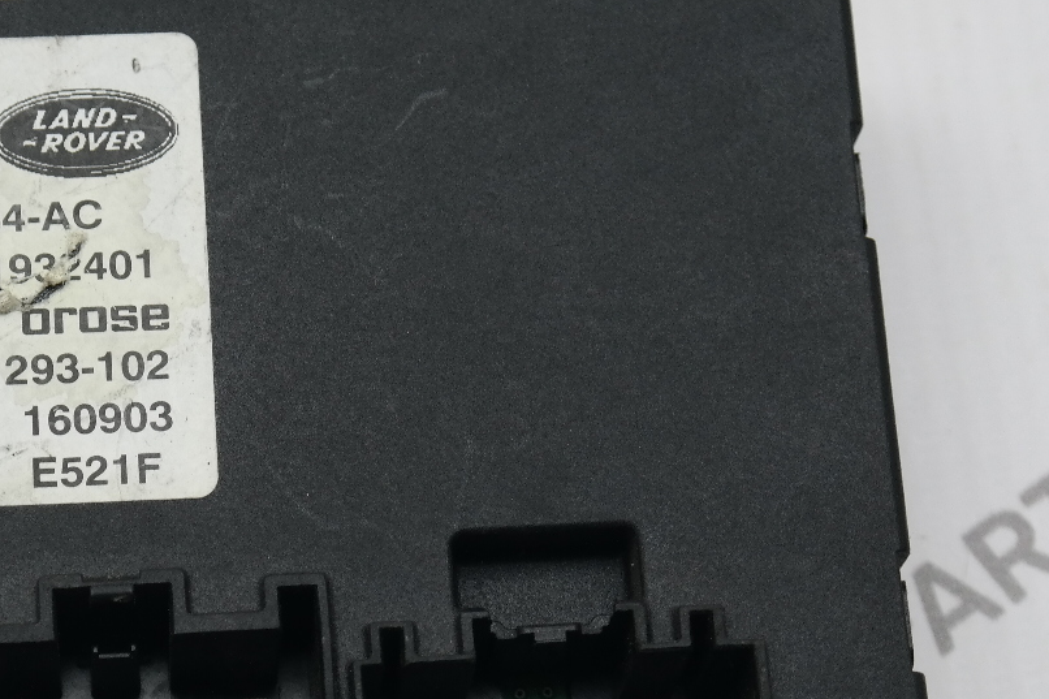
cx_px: 299
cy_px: 462
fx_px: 4311
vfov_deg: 9.3
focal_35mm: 148
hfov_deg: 13.8
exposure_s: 1/80
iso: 400
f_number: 5
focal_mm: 45
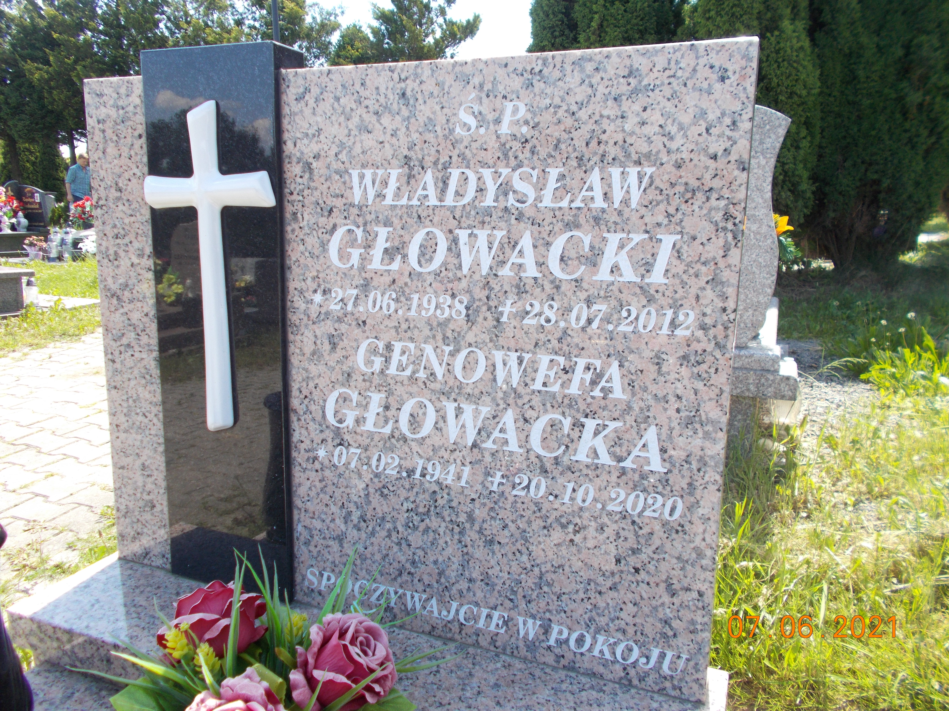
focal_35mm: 26
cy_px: 356
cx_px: 474
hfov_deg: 67.3
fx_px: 713
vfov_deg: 53.1
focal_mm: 4.6
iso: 80
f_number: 3.2
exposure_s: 1/200
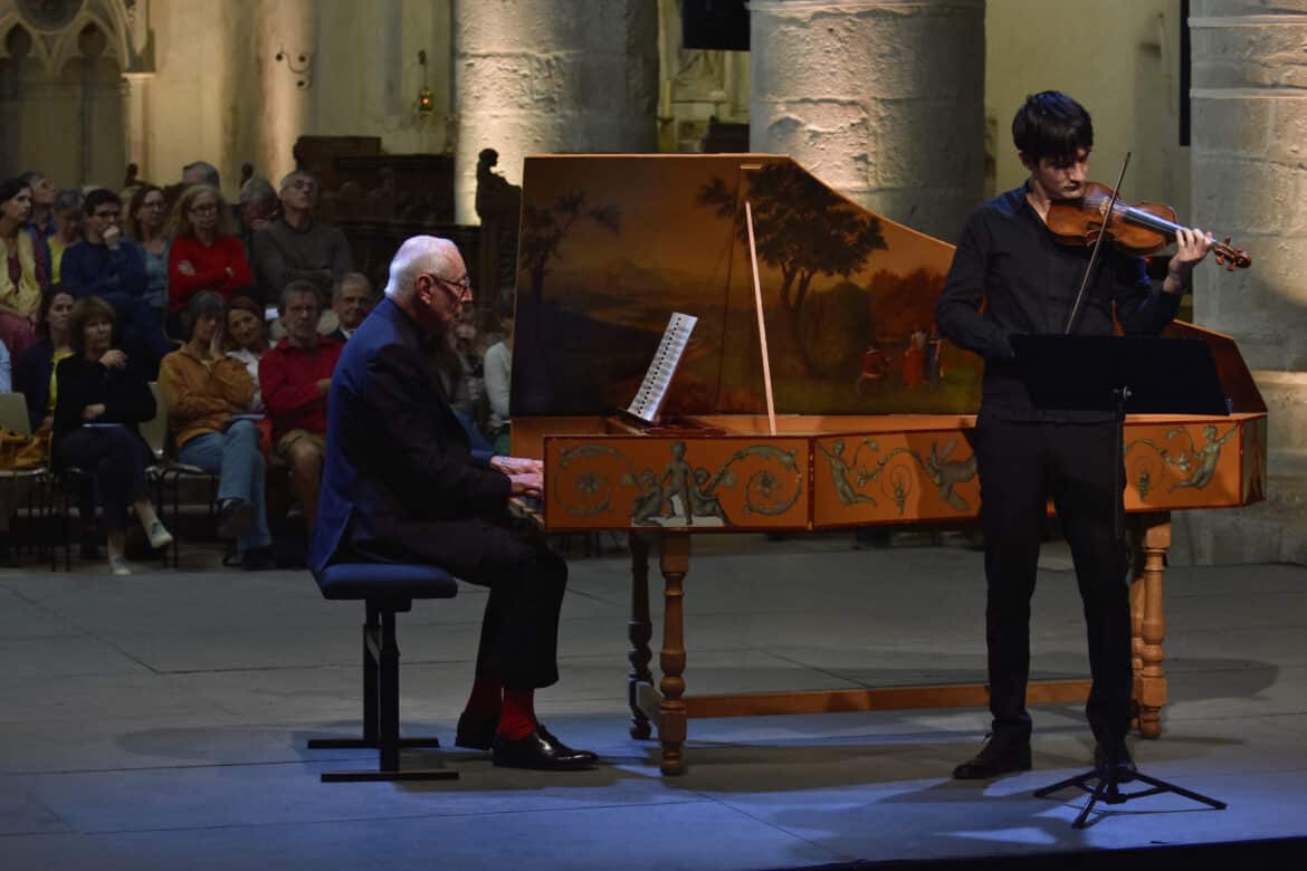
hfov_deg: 19.5
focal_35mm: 105
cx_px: 654
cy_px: 436
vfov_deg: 13.0
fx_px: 3812
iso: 640
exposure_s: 1/200
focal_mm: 70
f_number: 3.5
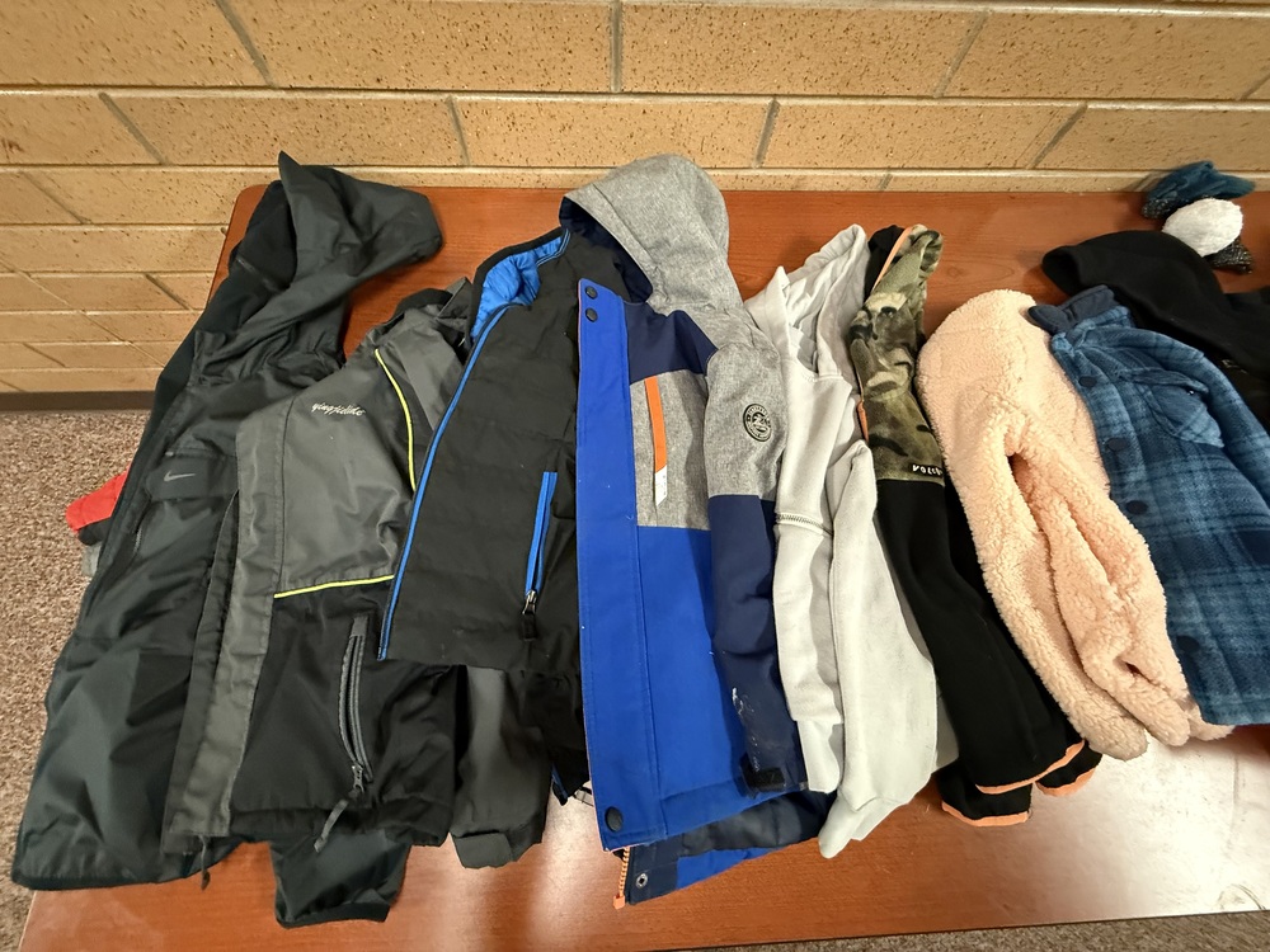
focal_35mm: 14
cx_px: 635
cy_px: 476
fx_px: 514
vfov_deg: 85.7
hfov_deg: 102.1
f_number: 2.2
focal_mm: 2.22
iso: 1000
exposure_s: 1/40
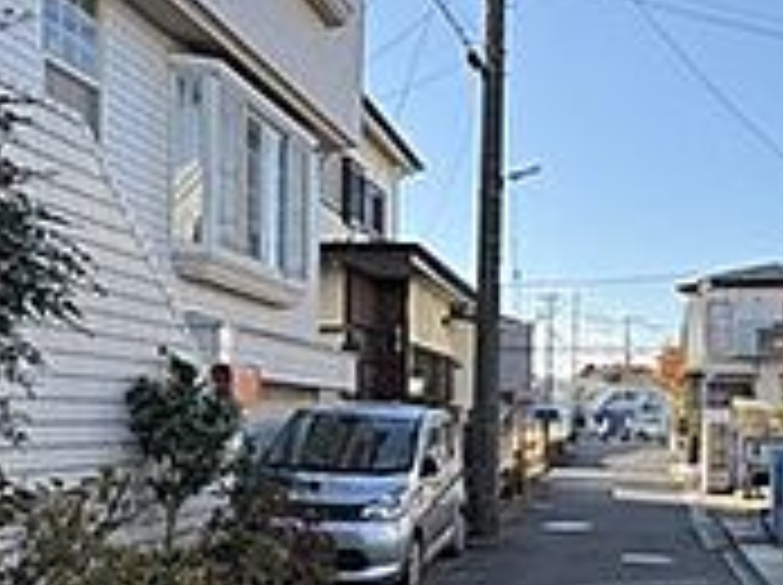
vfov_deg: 28.6
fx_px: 1129
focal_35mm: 50
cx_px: 626
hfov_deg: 36.9
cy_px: 443
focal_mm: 2.22
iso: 40
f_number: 2.2
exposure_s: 1/821
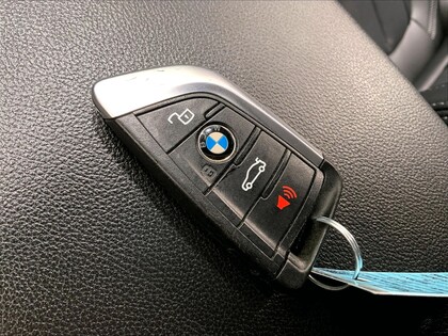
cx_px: 224
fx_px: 375
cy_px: 168
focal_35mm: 29
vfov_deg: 48.2
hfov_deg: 61.7
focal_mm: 3
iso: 64
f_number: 1.8
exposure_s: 1/41
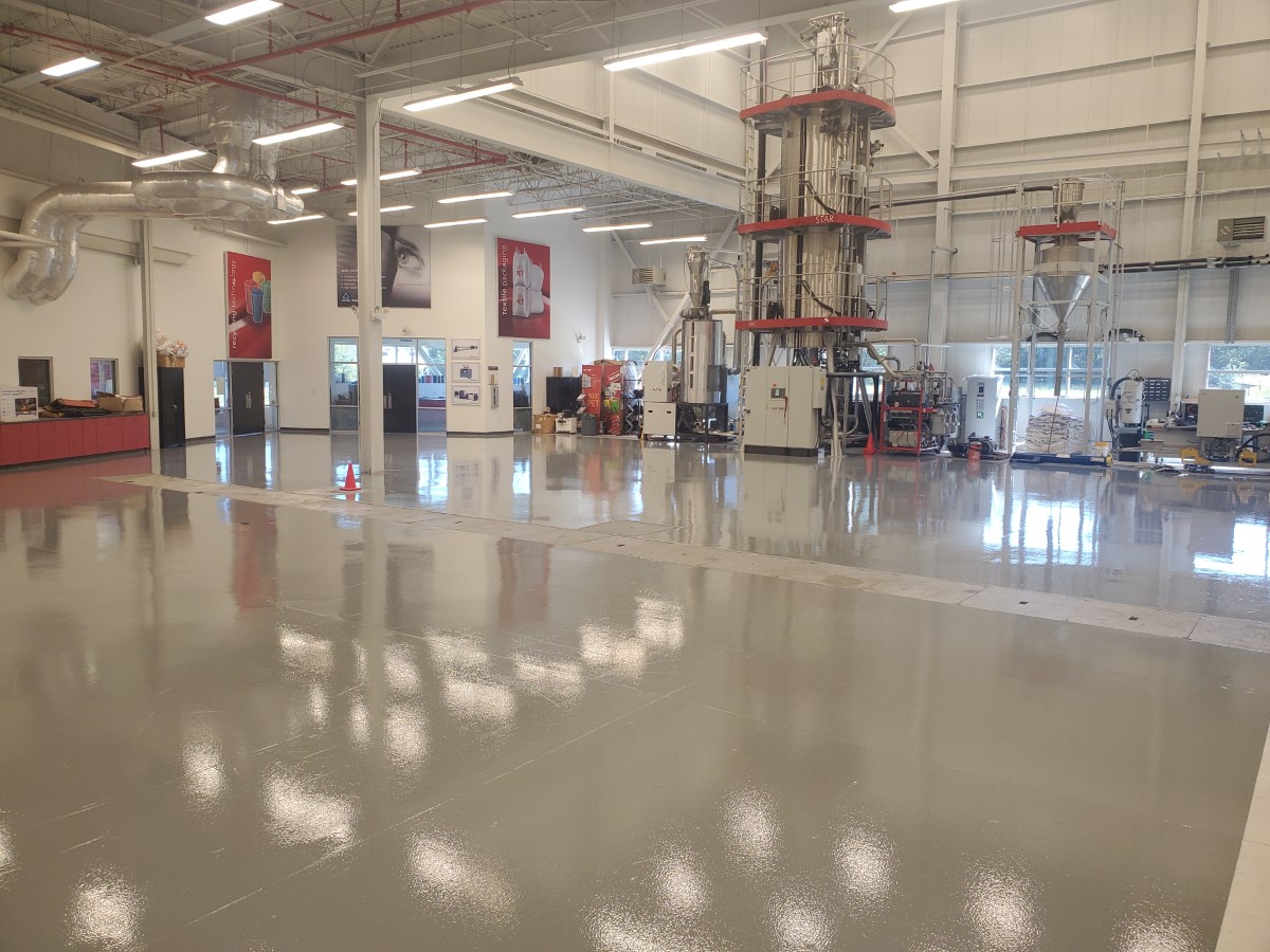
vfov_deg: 53.1
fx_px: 954
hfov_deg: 67.3
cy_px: 476
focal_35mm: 26
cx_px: 635
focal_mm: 4.3
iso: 160
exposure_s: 1/120
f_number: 2.4
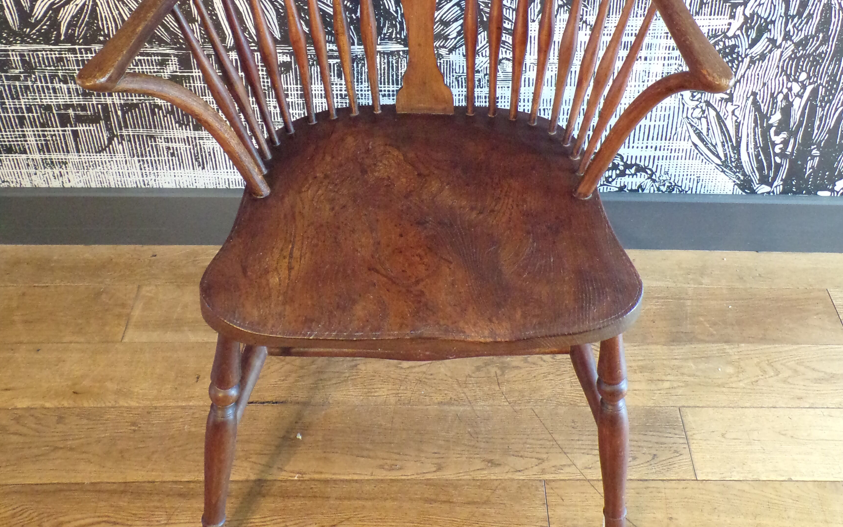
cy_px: 75
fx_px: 919
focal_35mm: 40
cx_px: 425
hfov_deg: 49.3
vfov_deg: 30.8
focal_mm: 5
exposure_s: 1/17
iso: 618
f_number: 3.1
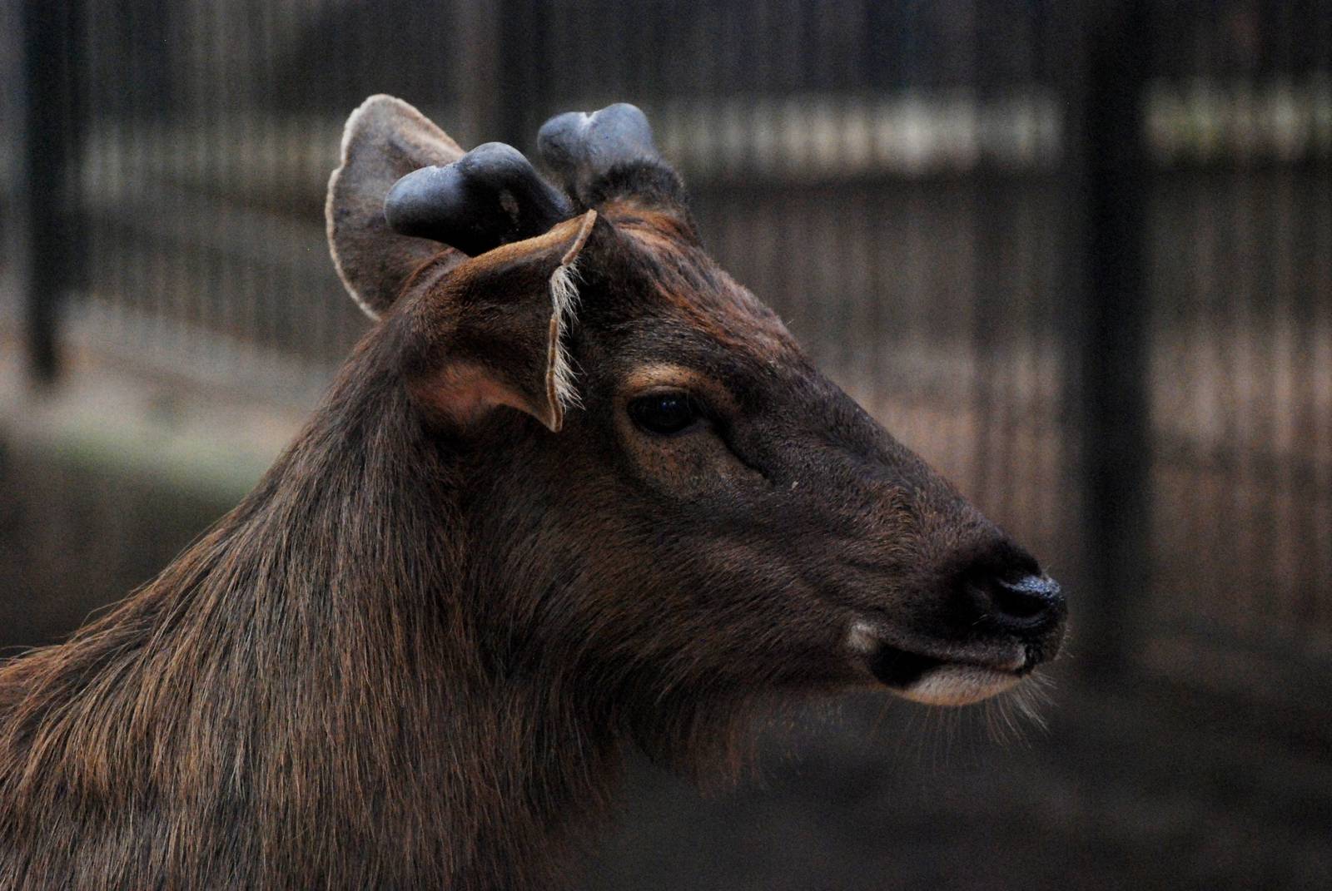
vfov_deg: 4.7
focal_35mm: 292
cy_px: 446
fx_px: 10835
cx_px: 666
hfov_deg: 7.0
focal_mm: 195
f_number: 4.8
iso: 1600
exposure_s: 1/160
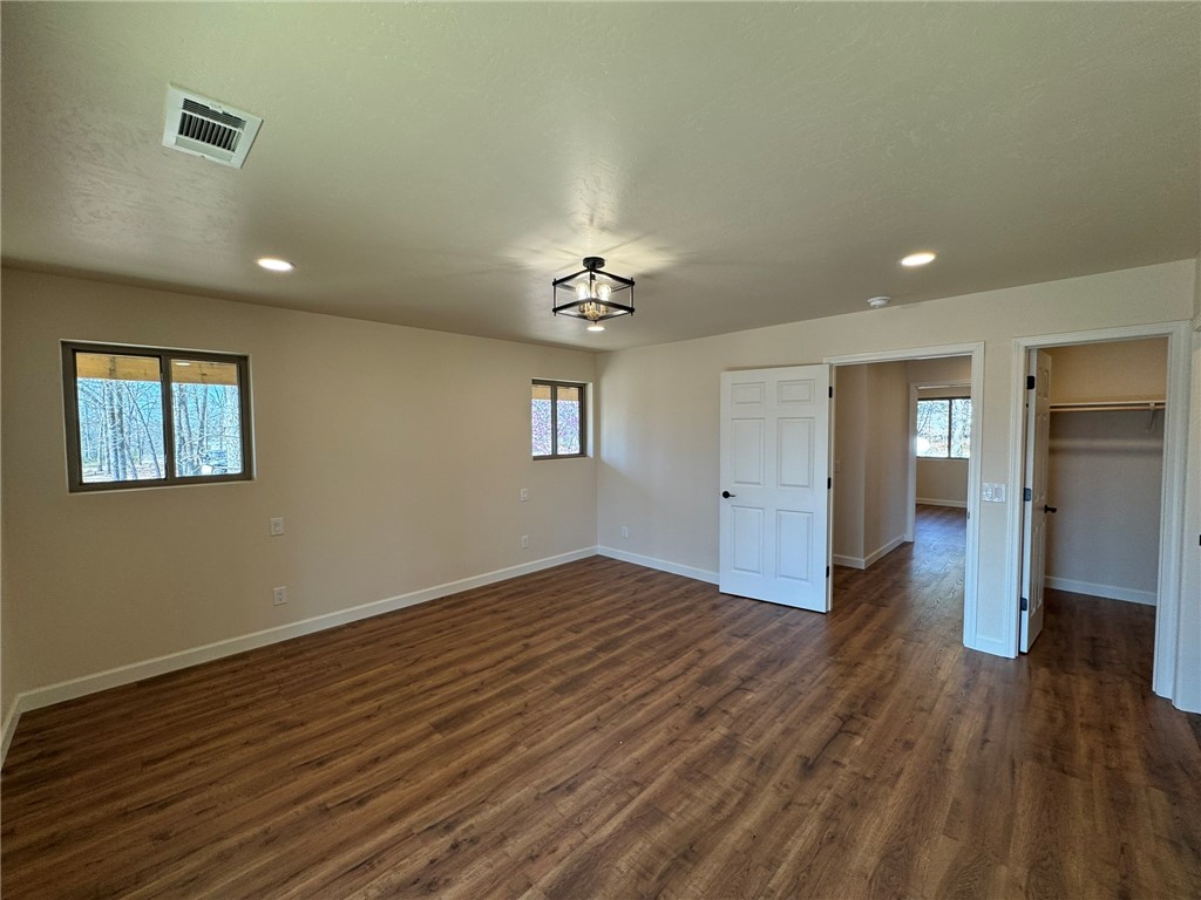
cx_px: 600
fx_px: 486
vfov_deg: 85.7
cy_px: 450
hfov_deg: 102.1
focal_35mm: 14
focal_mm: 2.22
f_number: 2.2
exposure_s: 1/120
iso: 100
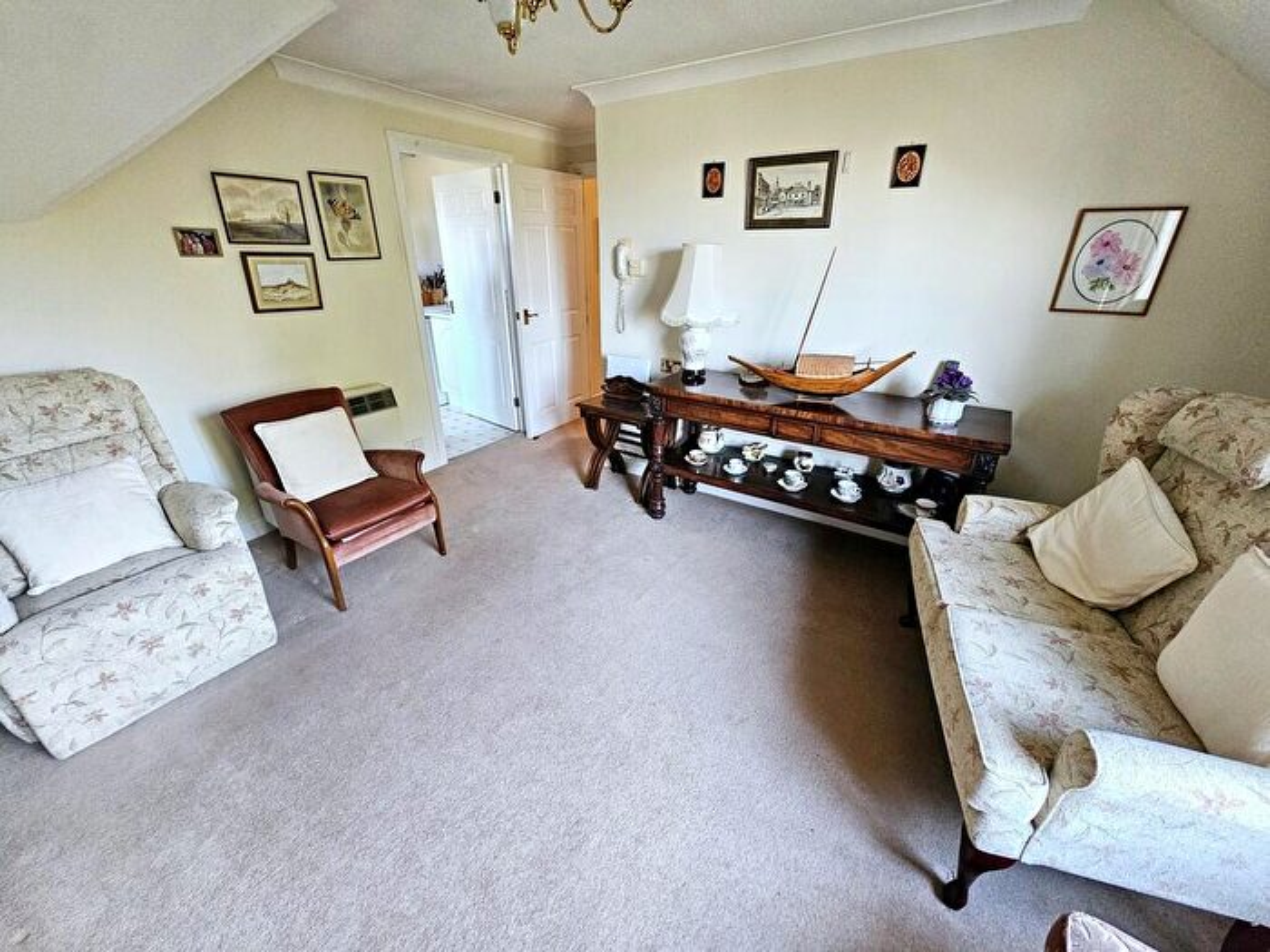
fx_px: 477
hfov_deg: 106.2
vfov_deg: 89.9
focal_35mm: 13
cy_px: 476
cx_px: 635
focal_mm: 2.2
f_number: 2.2
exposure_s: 1/50
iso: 400
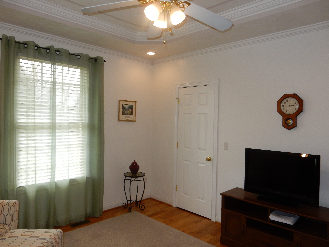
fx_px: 238
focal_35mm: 25
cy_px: 124
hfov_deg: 69.4
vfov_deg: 54.9
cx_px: 164
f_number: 3.7
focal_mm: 4.5
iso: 200
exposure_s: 1/60
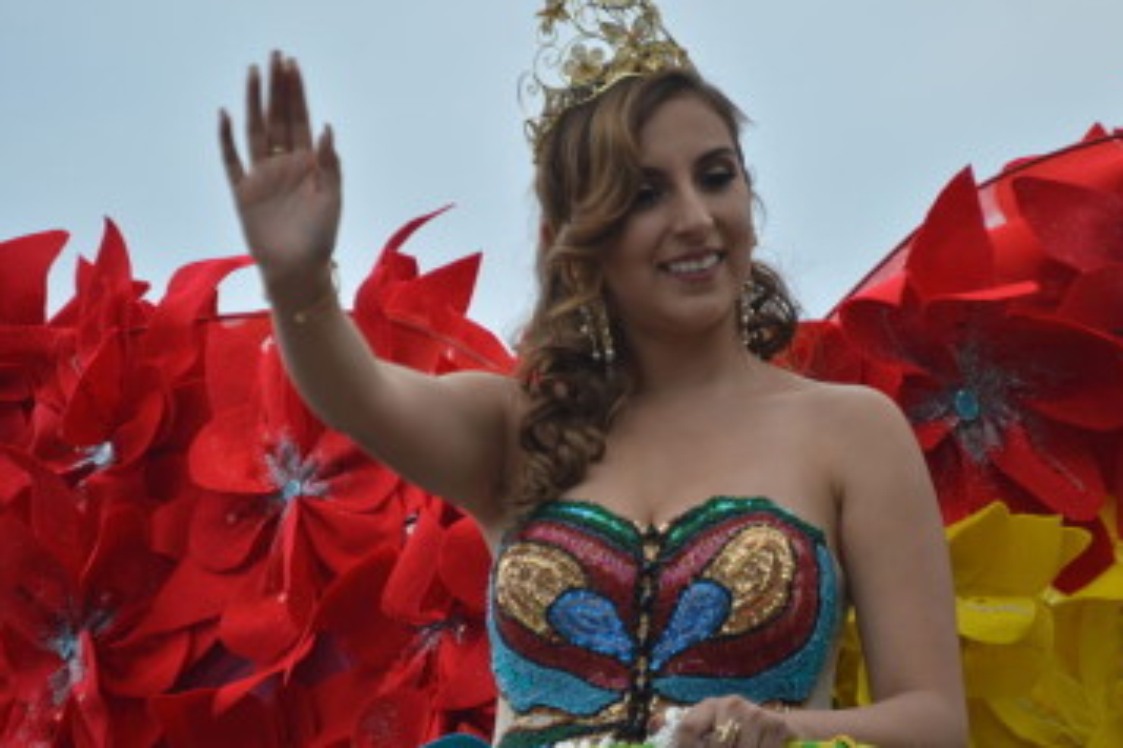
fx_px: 10975
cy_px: 379
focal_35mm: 352
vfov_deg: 3.9
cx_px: 606
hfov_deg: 5.9
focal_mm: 200
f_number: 5.6
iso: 100
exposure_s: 1/500
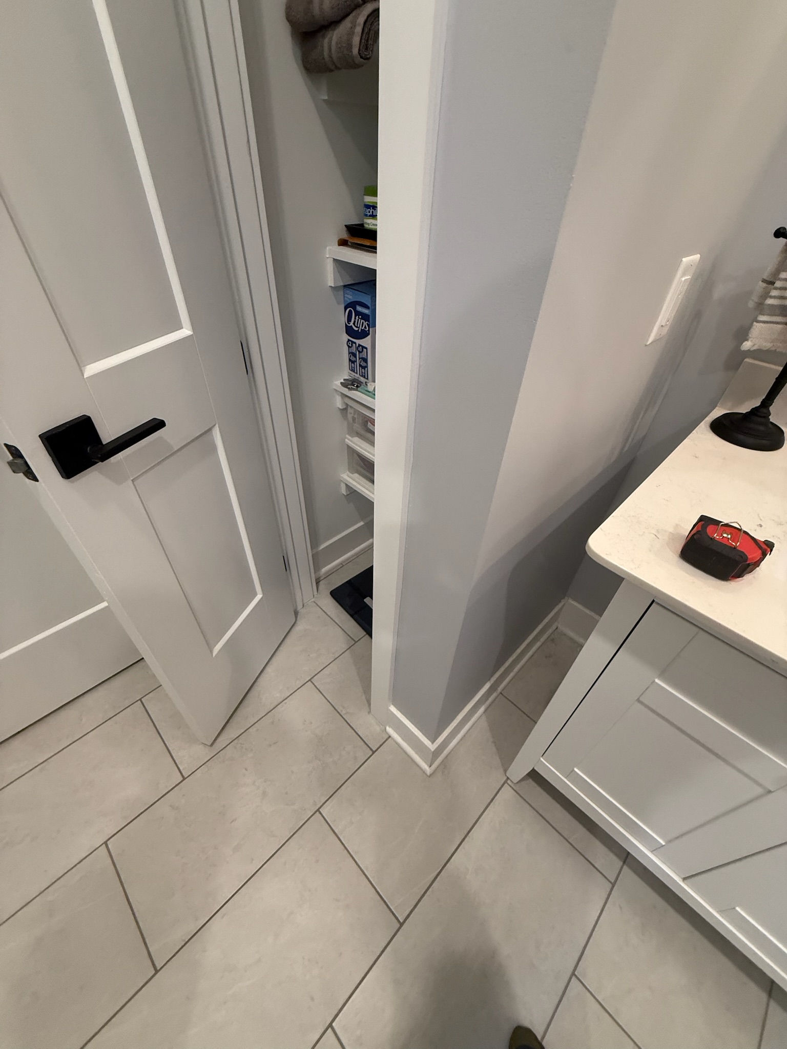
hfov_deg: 85.7
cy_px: 524
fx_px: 424
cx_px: 394
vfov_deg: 102.1
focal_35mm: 14
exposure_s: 1/60
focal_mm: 2.22
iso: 200
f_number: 2.2
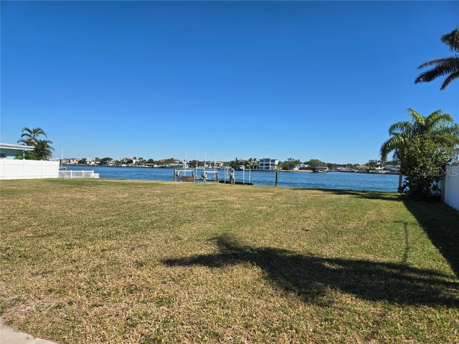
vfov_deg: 58.9
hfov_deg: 73.9
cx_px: 230
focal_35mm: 23
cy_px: 172
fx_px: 305
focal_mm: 5.4
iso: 25
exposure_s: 1/2321
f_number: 1.8
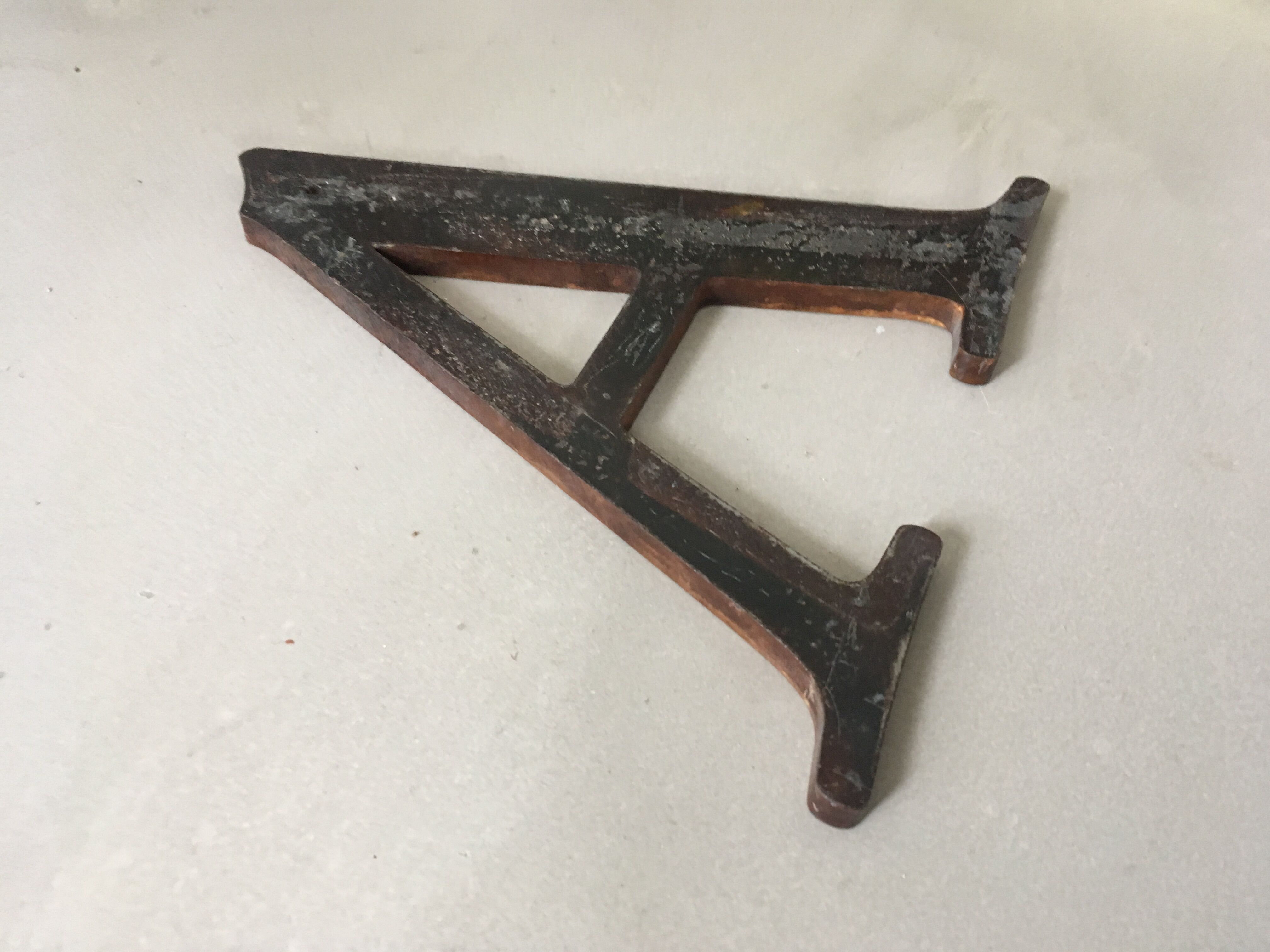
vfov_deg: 48.2
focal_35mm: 29
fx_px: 1064
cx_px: 635
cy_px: 476
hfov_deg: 61.7
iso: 160
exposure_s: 1/33
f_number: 2.2
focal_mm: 4.15
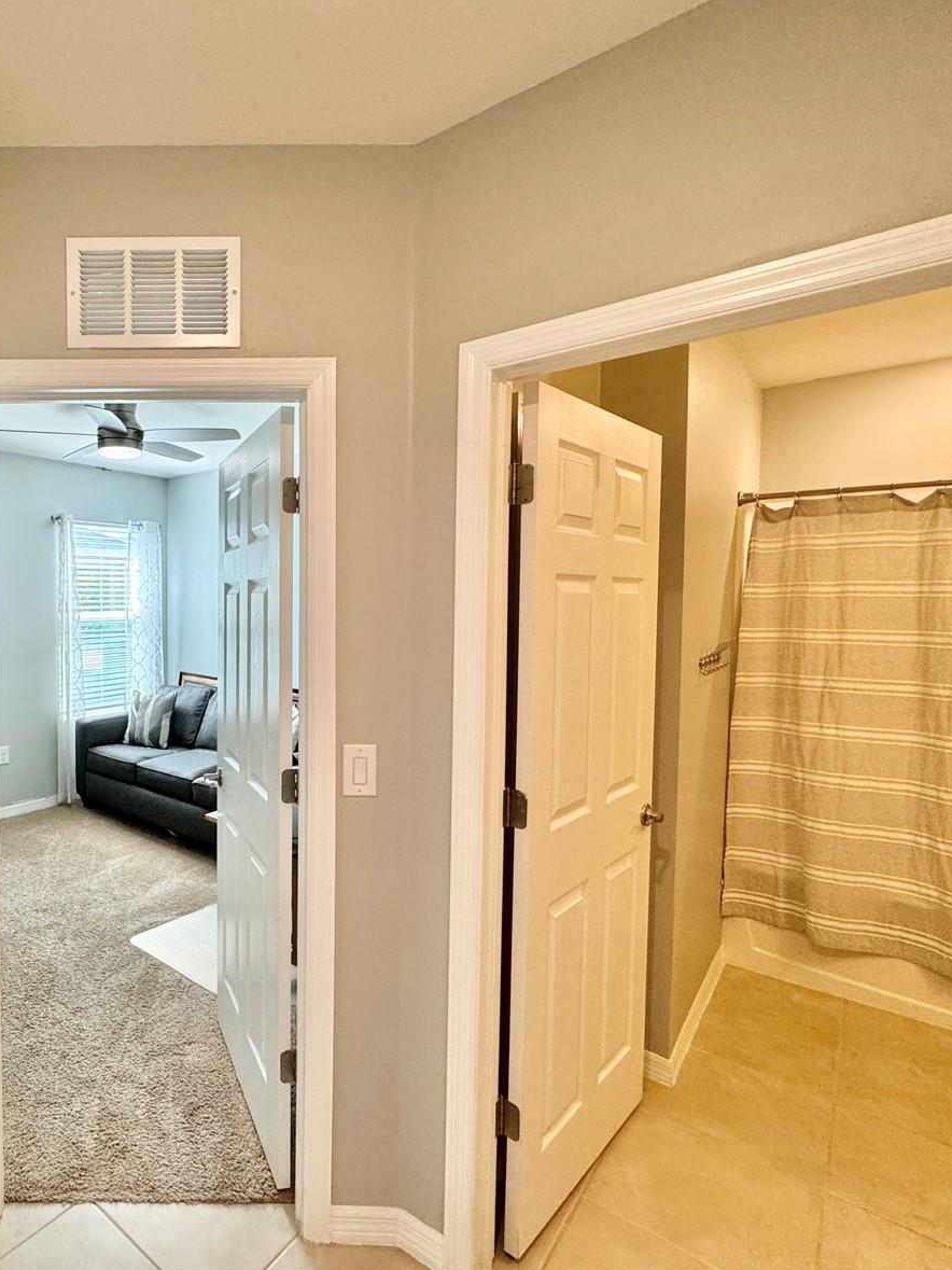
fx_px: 697
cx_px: 209
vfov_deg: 84.7
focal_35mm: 19
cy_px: 628
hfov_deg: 63.5
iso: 200
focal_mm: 2.22
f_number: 2.2
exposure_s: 1/120
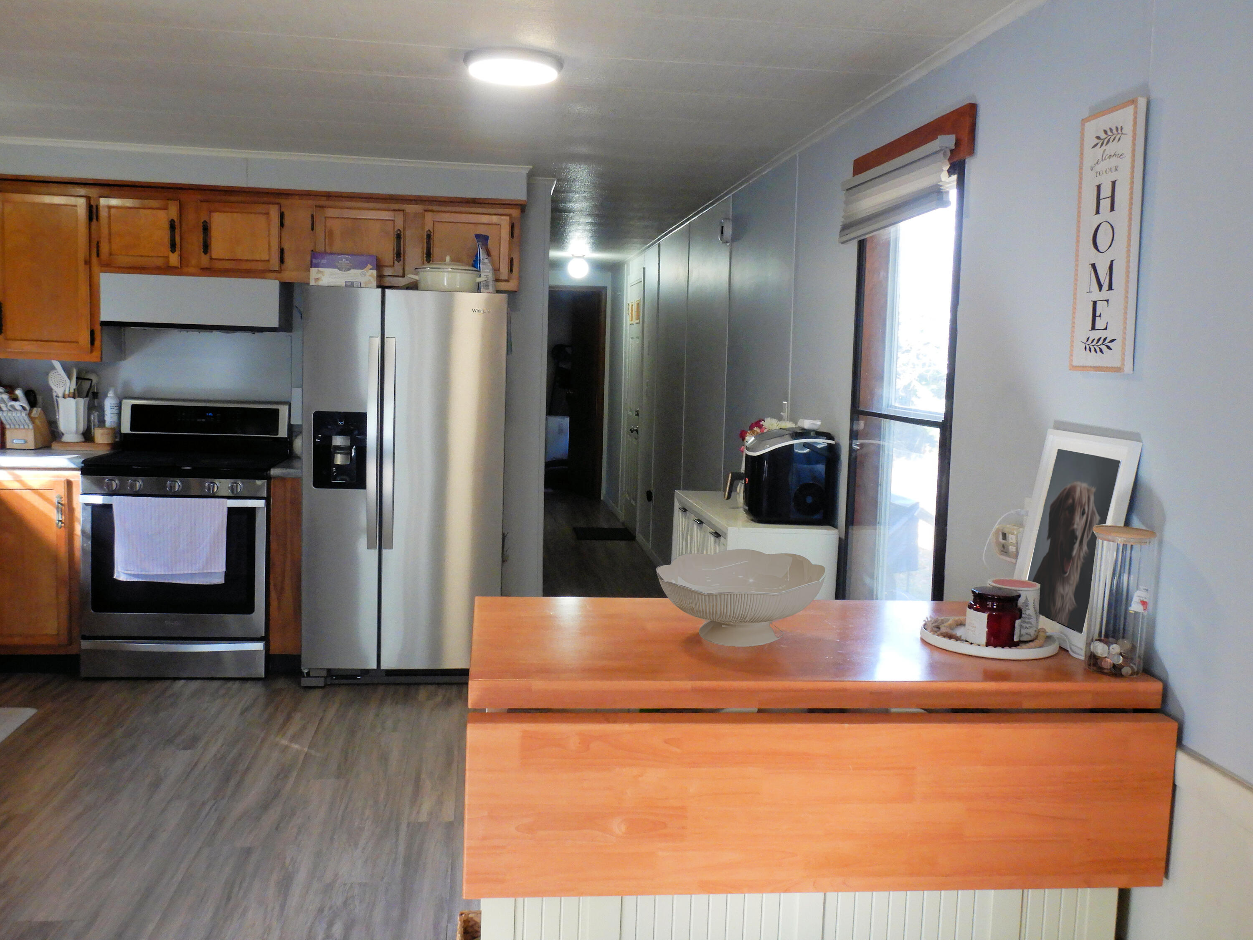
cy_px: 470
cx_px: 626
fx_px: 1122
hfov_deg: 58.4
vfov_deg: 45.4
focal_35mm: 31
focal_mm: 5.6
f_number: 4.2
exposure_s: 1/30
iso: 400
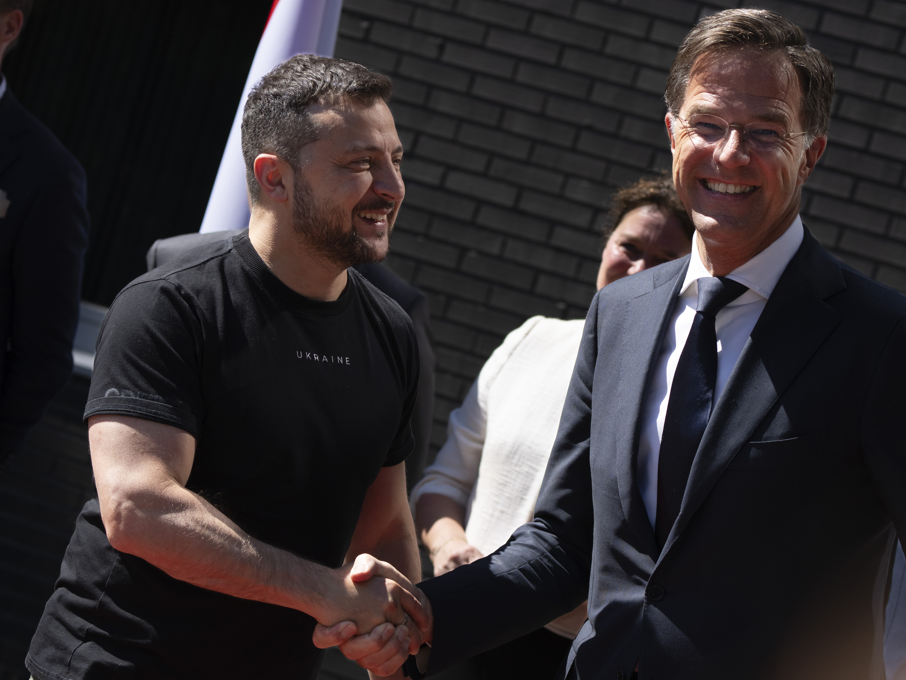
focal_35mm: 109
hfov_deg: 18.0
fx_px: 2853
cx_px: 503
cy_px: 342
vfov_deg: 13.6
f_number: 5.6
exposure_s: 1/1000
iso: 200
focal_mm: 100
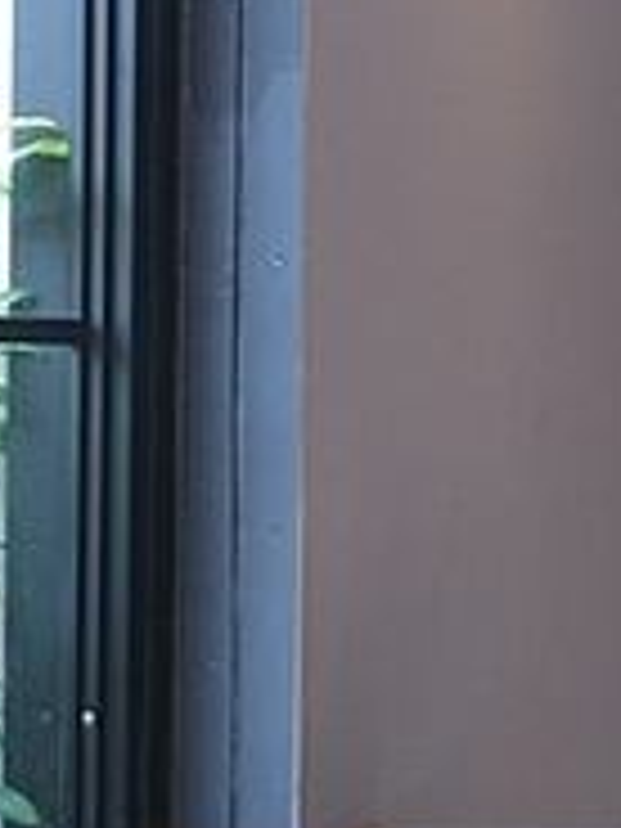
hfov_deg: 8.5
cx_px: 1624
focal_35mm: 155
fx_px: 3708
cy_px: 423
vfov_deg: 12.7
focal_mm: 23
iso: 1000
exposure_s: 1/38
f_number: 5
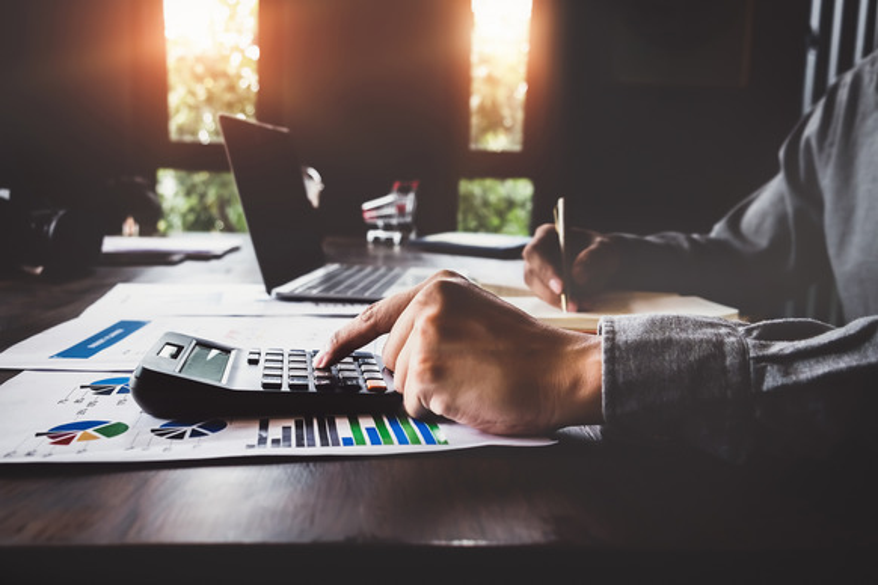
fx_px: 780
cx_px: 439
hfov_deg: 58.7
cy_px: 292
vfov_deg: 41.1
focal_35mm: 32
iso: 400
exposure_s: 1/350
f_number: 4
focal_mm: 21.4
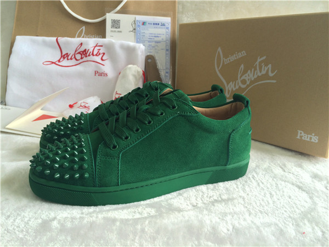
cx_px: 164
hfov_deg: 61.7
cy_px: 124
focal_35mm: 29
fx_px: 276
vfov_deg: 48.2
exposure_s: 1/33
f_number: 2.2
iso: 50
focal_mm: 4.15
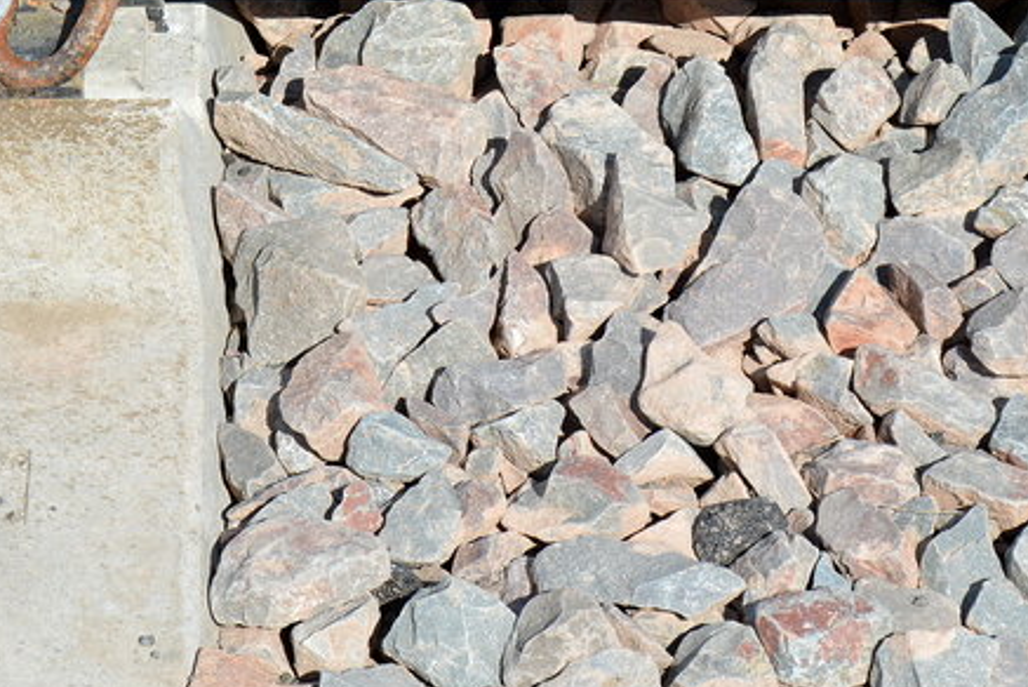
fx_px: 6468
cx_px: 649
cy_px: 174
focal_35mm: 226
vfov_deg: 6.1
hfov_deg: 9.1
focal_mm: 55
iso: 200
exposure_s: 1/640
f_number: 7.1
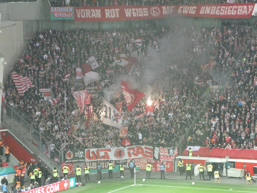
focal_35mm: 151
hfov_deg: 13.1
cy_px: 96
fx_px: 1121
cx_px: 128
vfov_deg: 9.8
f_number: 5.4
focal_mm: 27.1
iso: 1250
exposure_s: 1/80
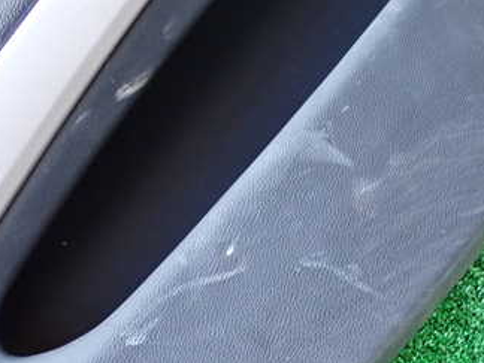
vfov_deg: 19.4
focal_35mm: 76
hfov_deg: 25.2
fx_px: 1063
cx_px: 393
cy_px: 143
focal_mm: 7.31
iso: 400
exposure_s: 1/40
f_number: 2.8
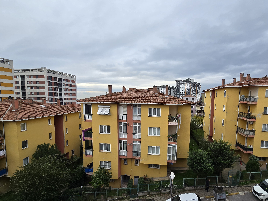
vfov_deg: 78.0
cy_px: 109
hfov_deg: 93.7
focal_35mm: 16
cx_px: 155
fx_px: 124
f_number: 2.2
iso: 50
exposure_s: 1/556
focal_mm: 2.2
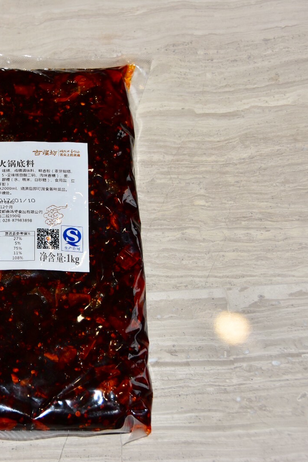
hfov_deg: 15.6
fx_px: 1104
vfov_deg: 23.6
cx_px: -8
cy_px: 232
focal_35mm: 86
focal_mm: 38
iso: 200
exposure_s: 1/125
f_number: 5.6
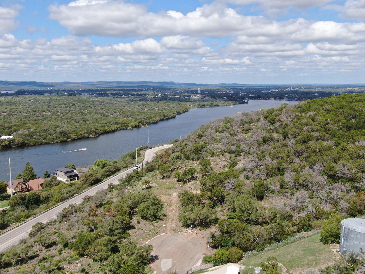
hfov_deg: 51.4
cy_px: 137
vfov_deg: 39.7
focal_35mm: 36
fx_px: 380
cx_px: 182
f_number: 3.3
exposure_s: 1/1250
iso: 110
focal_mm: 6.08
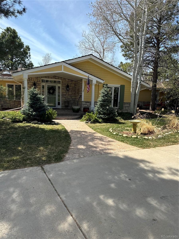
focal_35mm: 24
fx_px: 165
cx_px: 90
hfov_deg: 56.8
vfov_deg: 71.6
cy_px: 120
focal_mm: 6.86
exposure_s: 1/952
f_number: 1.78
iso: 80
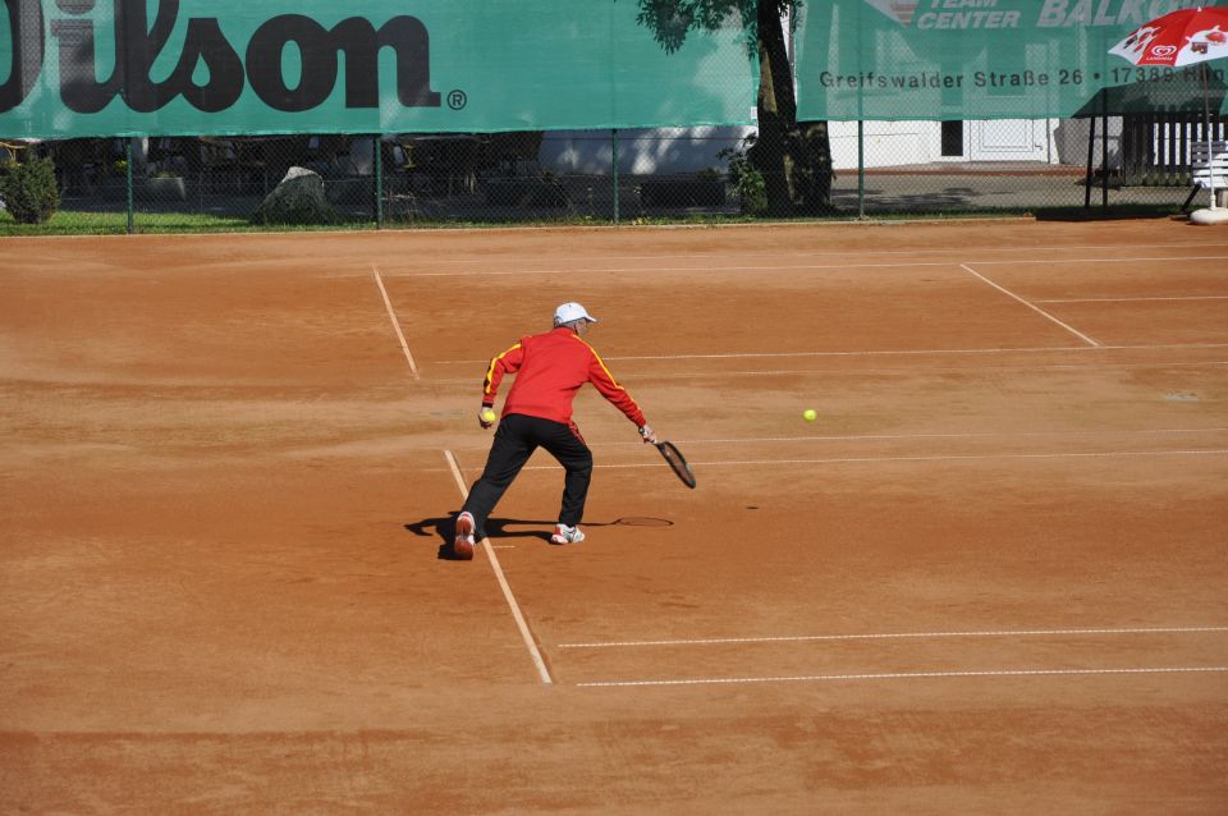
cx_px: 614
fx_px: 5367
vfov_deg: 8.7
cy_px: 408
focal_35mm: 158
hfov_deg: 13.1
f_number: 8
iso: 200
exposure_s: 1/1000
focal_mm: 105
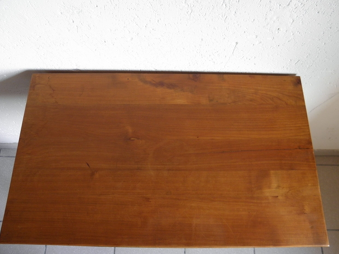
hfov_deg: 60.0
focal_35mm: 30
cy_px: 128
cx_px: 173
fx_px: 294
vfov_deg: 46.8
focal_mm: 5.2
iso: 200
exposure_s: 1/15
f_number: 3.5
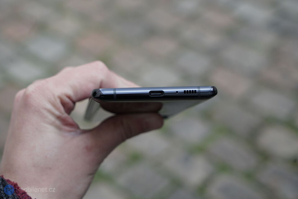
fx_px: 579
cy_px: 100
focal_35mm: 70
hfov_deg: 28.8
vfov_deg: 19.5
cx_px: 149
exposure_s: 1/200
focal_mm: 70
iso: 500
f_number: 7.1
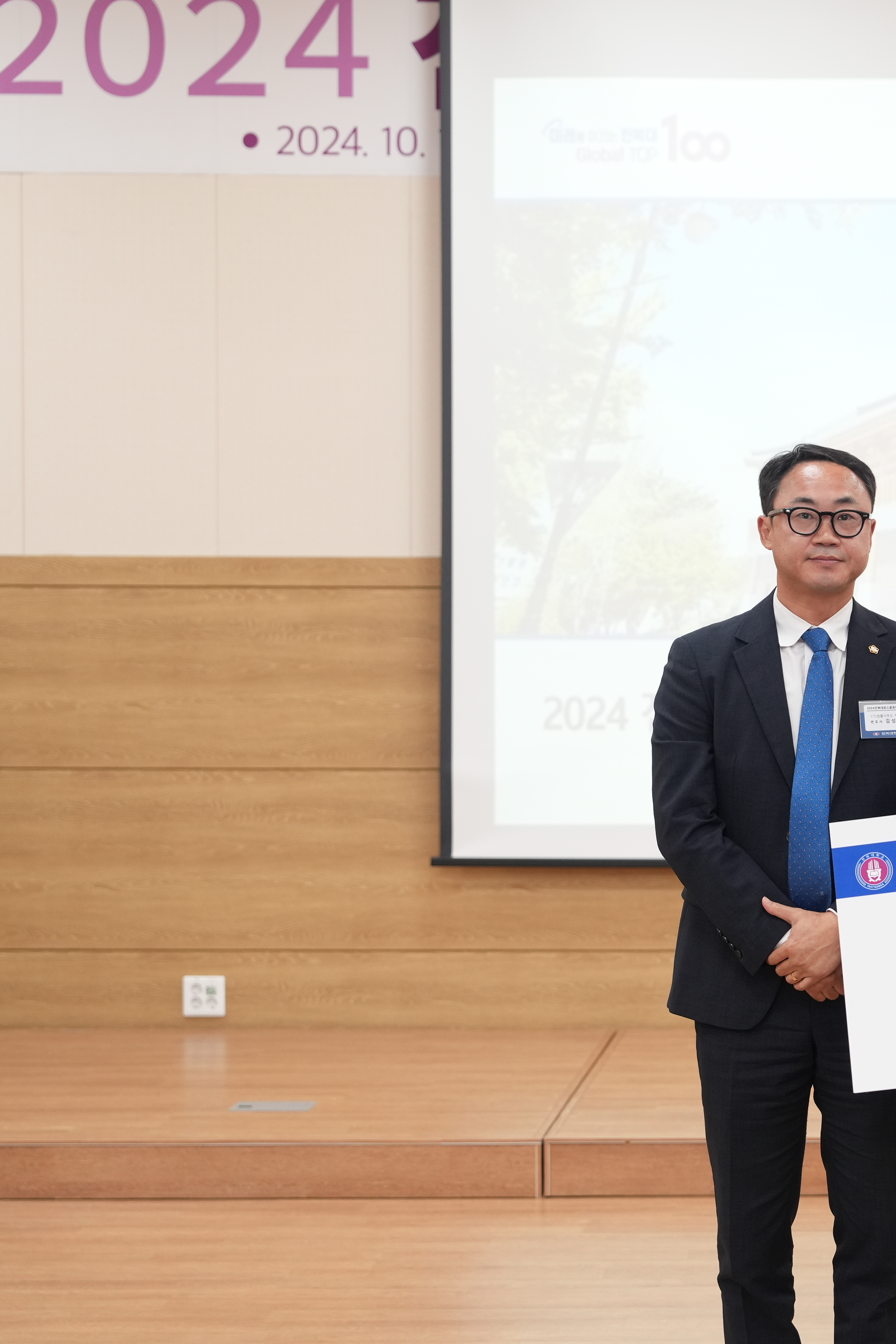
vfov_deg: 25.4
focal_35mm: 80
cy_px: 673
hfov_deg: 16.5
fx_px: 2986
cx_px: 987
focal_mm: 50
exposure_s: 1/125
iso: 800
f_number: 2.8
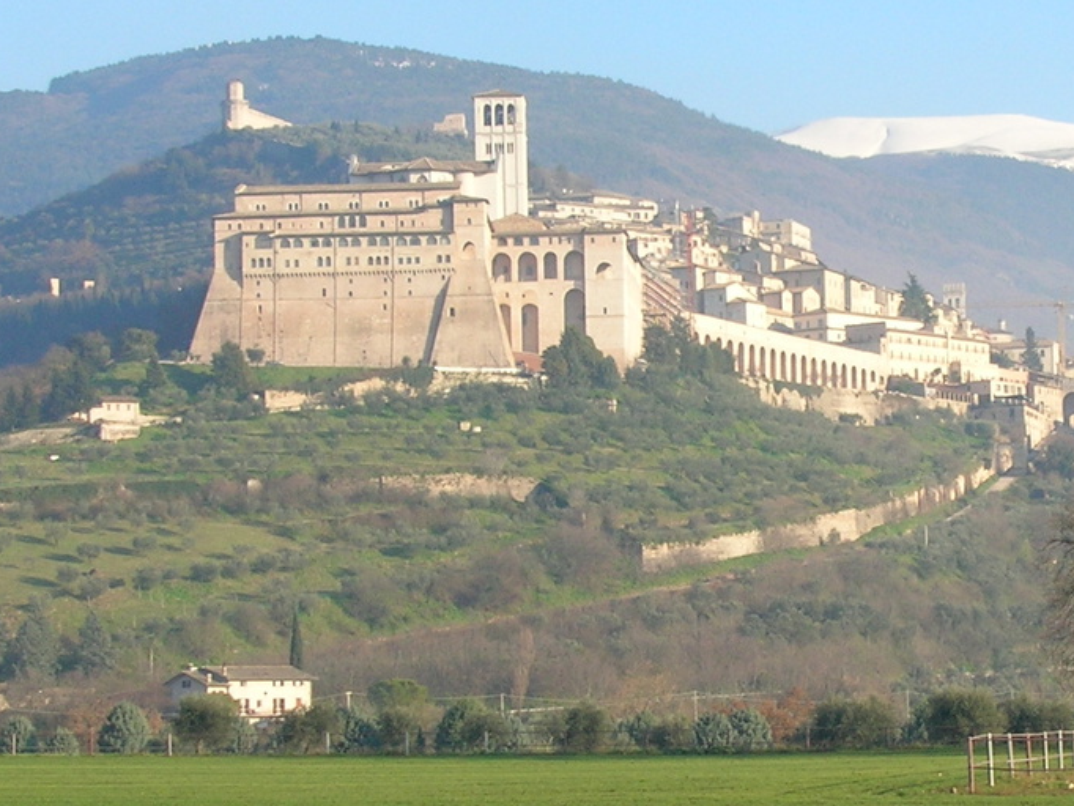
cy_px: 461
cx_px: 896
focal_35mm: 126
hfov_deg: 15.5
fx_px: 3911
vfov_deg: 11.8
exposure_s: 1/123
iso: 50
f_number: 5.7
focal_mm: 9
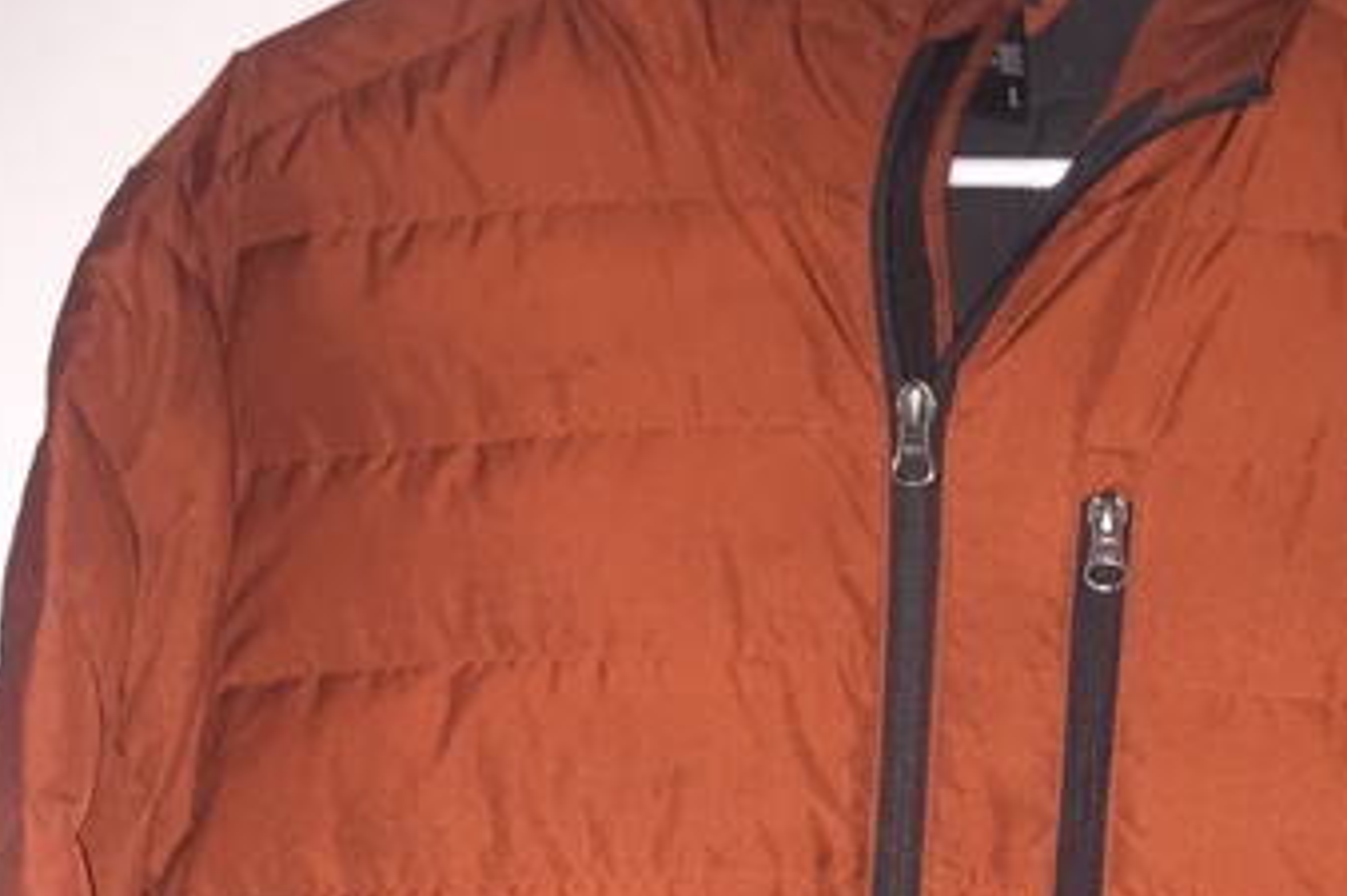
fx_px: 2506
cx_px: 903
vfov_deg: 18.7
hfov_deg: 29.9
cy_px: 1199
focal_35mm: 67
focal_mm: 4.15
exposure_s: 1/16
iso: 125
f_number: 2.2
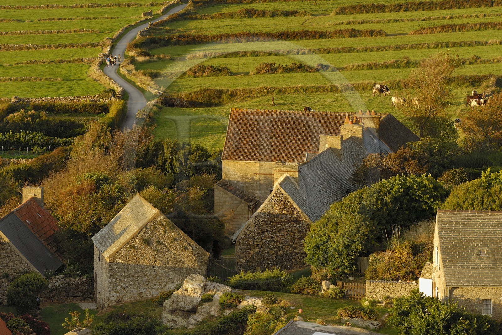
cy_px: 168
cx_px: 251
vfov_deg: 8.7
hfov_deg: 13.0
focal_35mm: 158
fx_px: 2196
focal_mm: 105
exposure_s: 1/50
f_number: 6.3
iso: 100
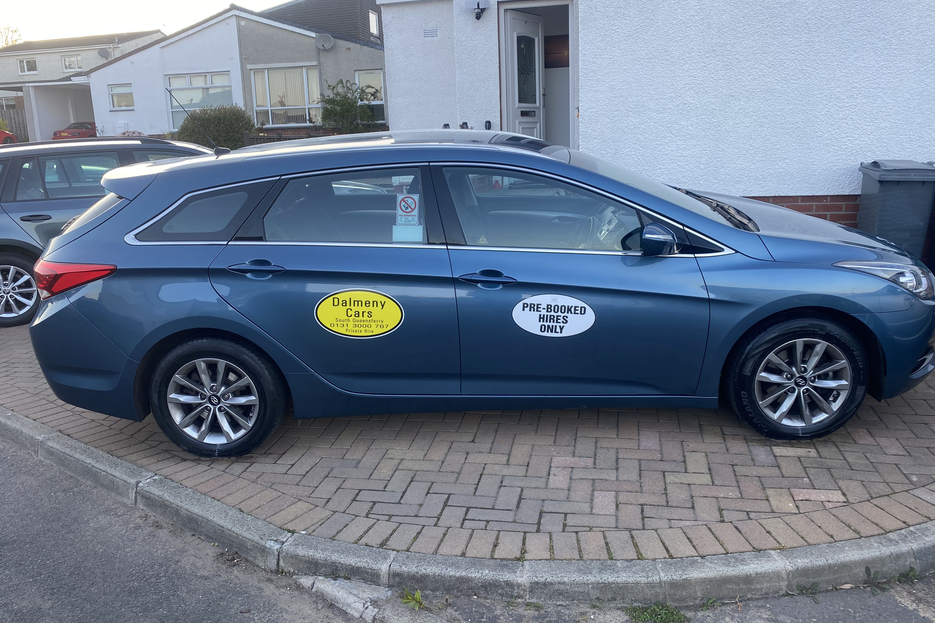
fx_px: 727
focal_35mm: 28
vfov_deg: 46.4
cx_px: 480
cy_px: 284
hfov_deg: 65.5
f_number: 1.8
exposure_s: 1/122
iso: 32
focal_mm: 4.25
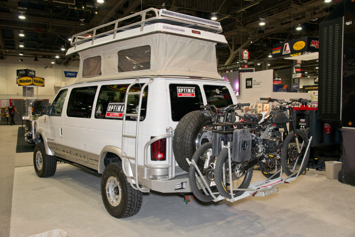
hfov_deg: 58.7
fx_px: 316
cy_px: 118
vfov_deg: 41.1
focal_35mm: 32
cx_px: 178
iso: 1250
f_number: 8
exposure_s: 1/60
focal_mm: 32
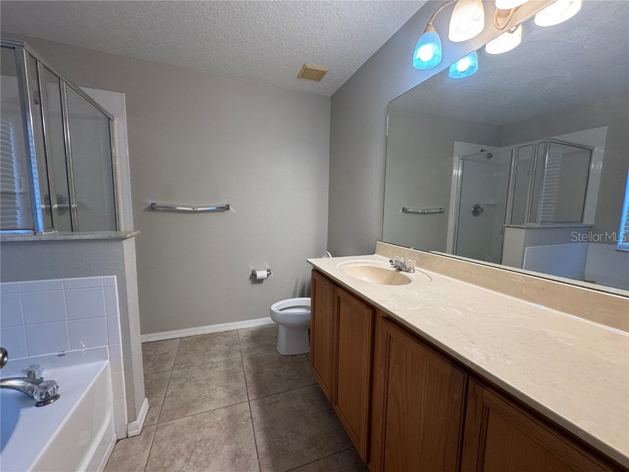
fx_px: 254
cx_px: 314
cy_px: 236
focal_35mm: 14
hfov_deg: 102.1
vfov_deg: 85.7
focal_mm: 2.22
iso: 200
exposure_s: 1/120
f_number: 2.2
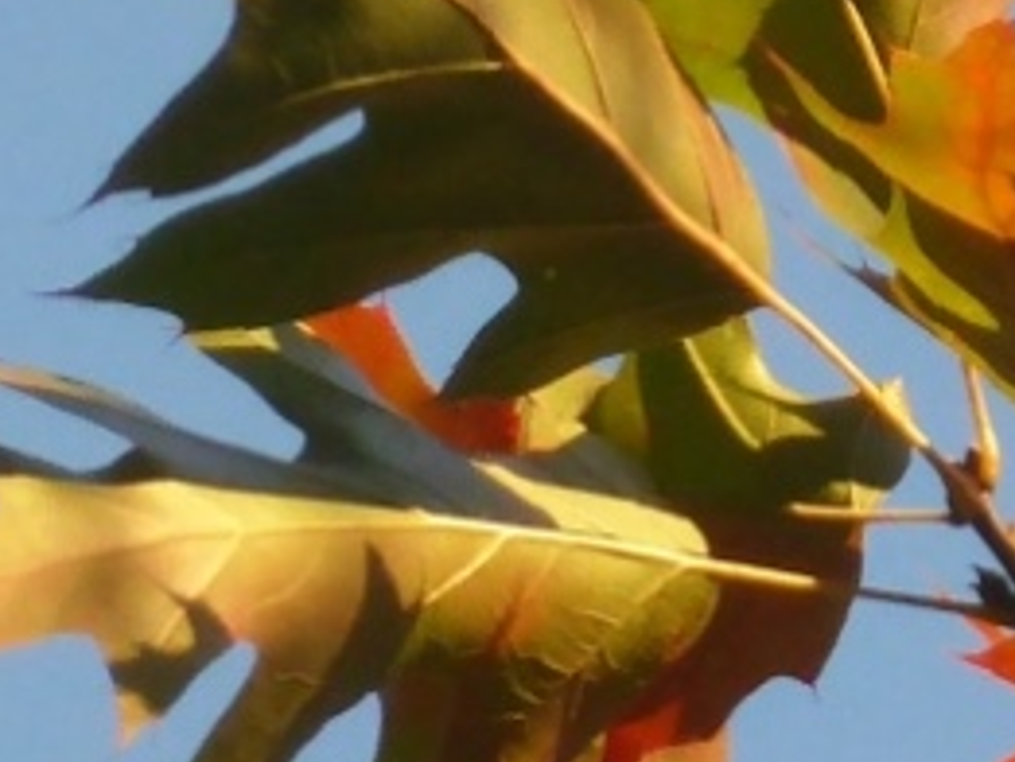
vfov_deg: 0.5
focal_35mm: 2967
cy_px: 711
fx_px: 87038
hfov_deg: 0.7
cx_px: 1256
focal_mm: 86
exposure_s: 1/125
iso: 320
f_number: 6.4
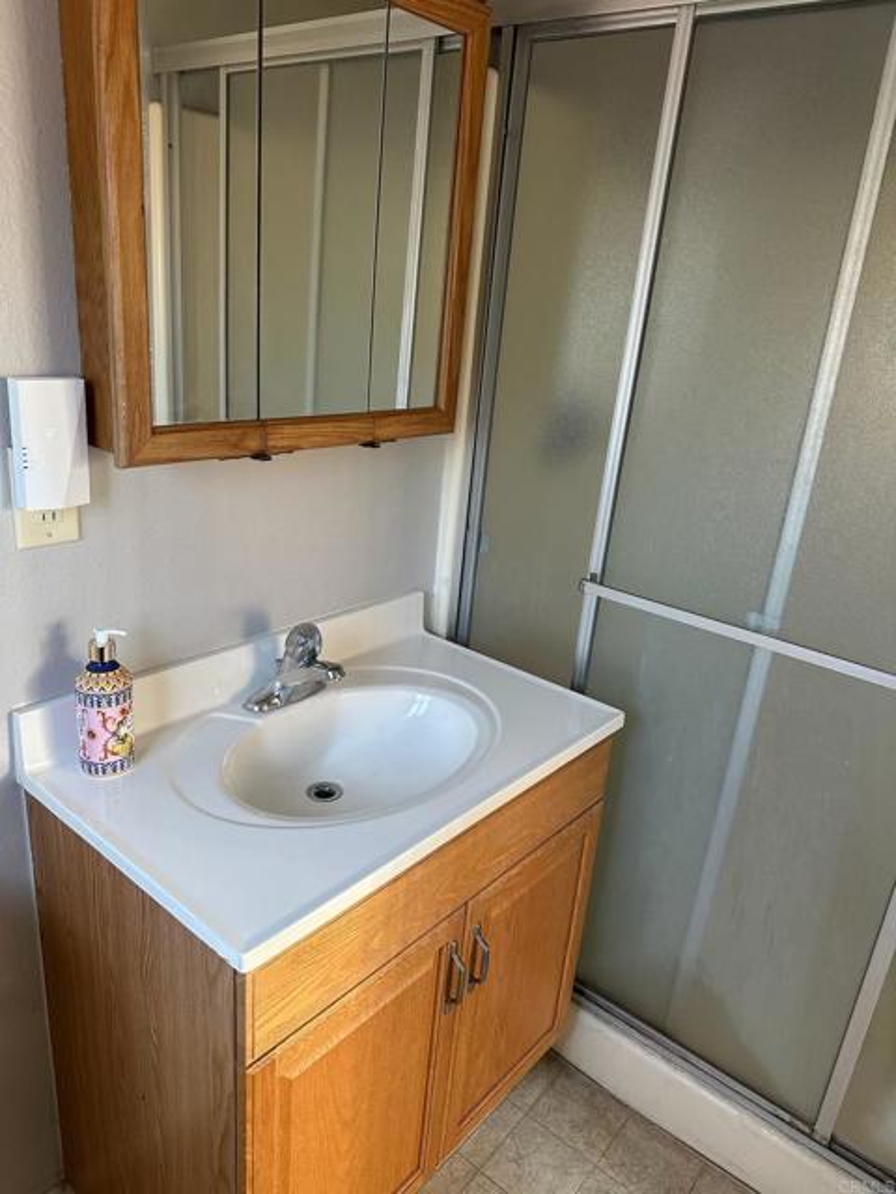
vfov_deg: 71.6
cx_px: 448
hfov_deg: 56.8
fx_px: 828
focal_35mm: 24
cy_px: 597
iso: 250
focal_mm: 6.86
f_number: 1.78
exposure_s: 1/70
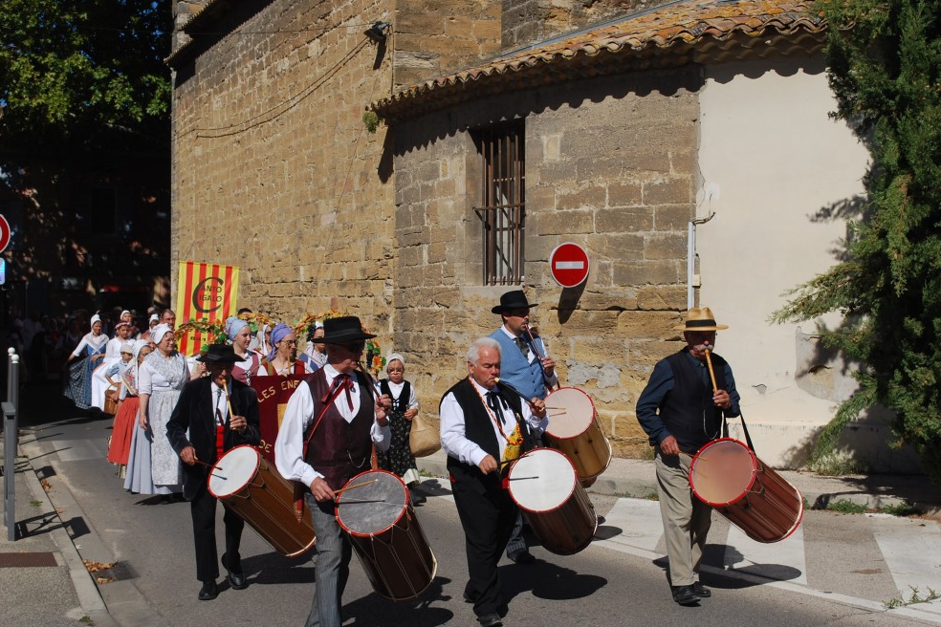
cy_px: 313
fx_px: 1438
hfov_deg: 36.2
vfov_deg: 24.6
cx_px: 468
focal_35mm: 55
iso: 100
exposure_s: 1/400
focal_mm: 36
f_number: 10
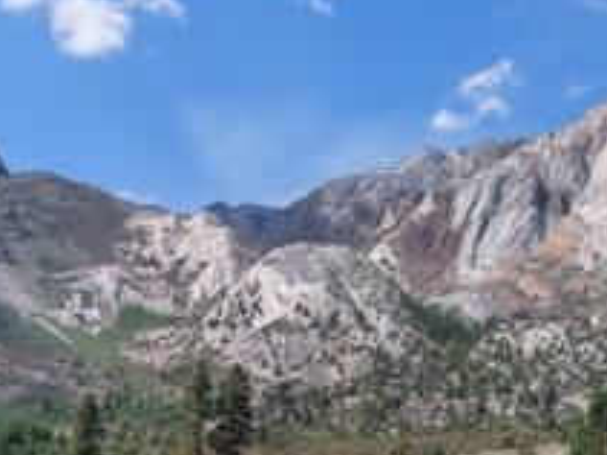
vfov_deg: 25.6
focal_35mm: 57
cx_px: 521
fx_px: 999
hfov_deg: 32.5
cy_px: 281
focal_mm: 5.23
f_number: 1.8
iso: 25
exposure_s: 1/1132
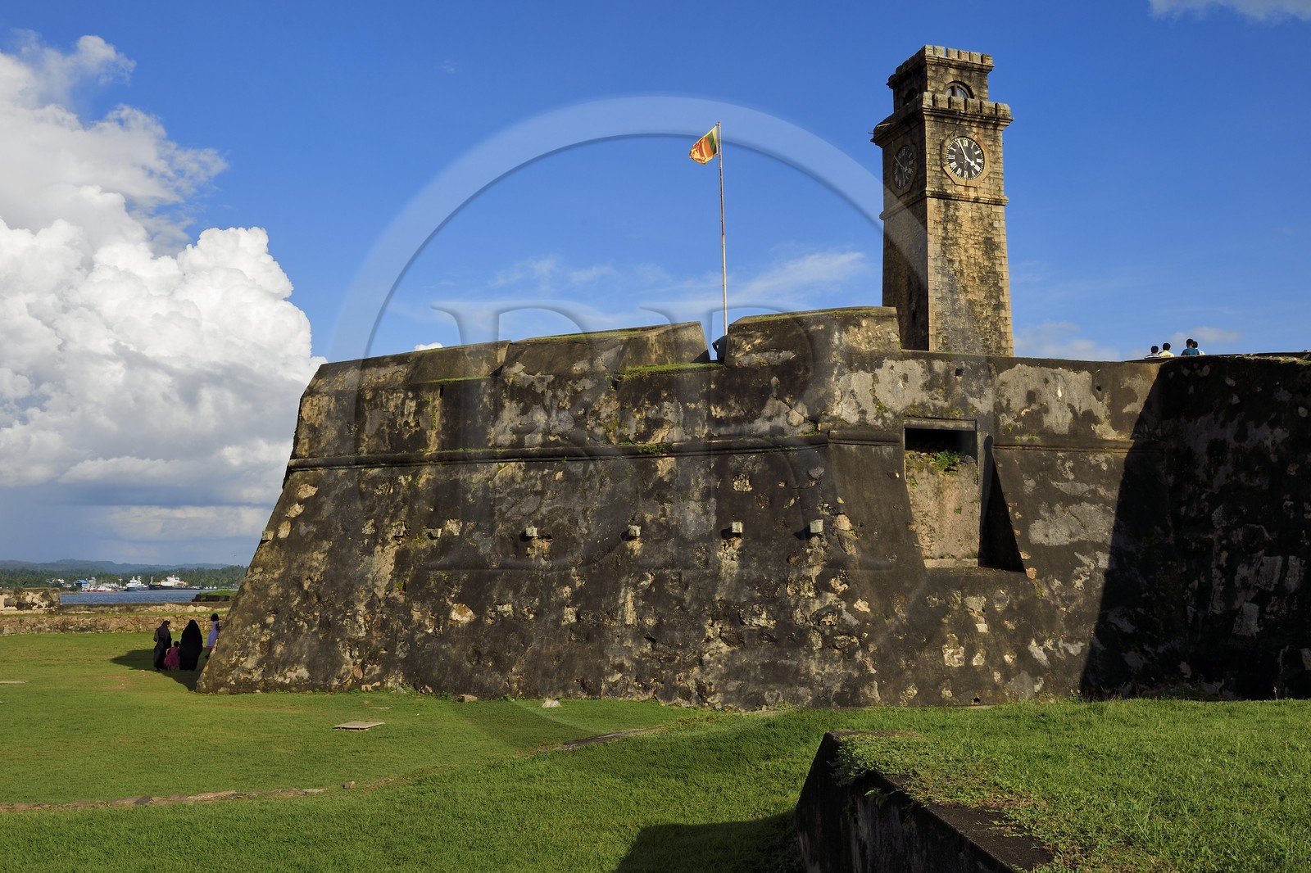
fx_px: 1165
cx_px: 656
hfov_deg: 58.7
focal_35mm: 32
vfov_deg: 41.1
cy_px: 436
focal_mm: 32
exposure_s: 1/200
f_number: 14
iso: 200
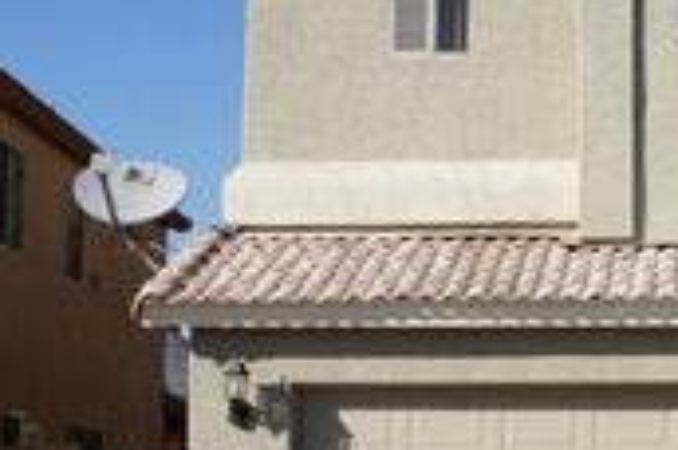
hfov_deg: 20.1
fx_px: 1805
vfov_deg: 14.2
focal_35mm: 96
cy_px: 300
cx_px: 788
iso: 100
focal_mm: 22
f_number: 16
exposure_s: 1/125
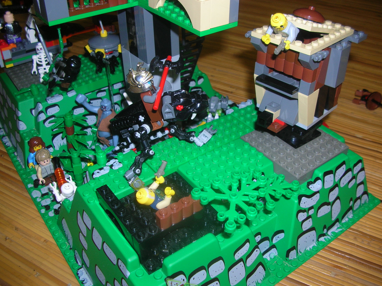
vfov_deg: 40.6
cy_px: 143
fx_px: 386
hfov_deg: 52.7
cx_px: 191
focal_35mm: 35
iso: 50
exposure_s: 1/60.1
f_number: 2.8
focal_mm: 5.8
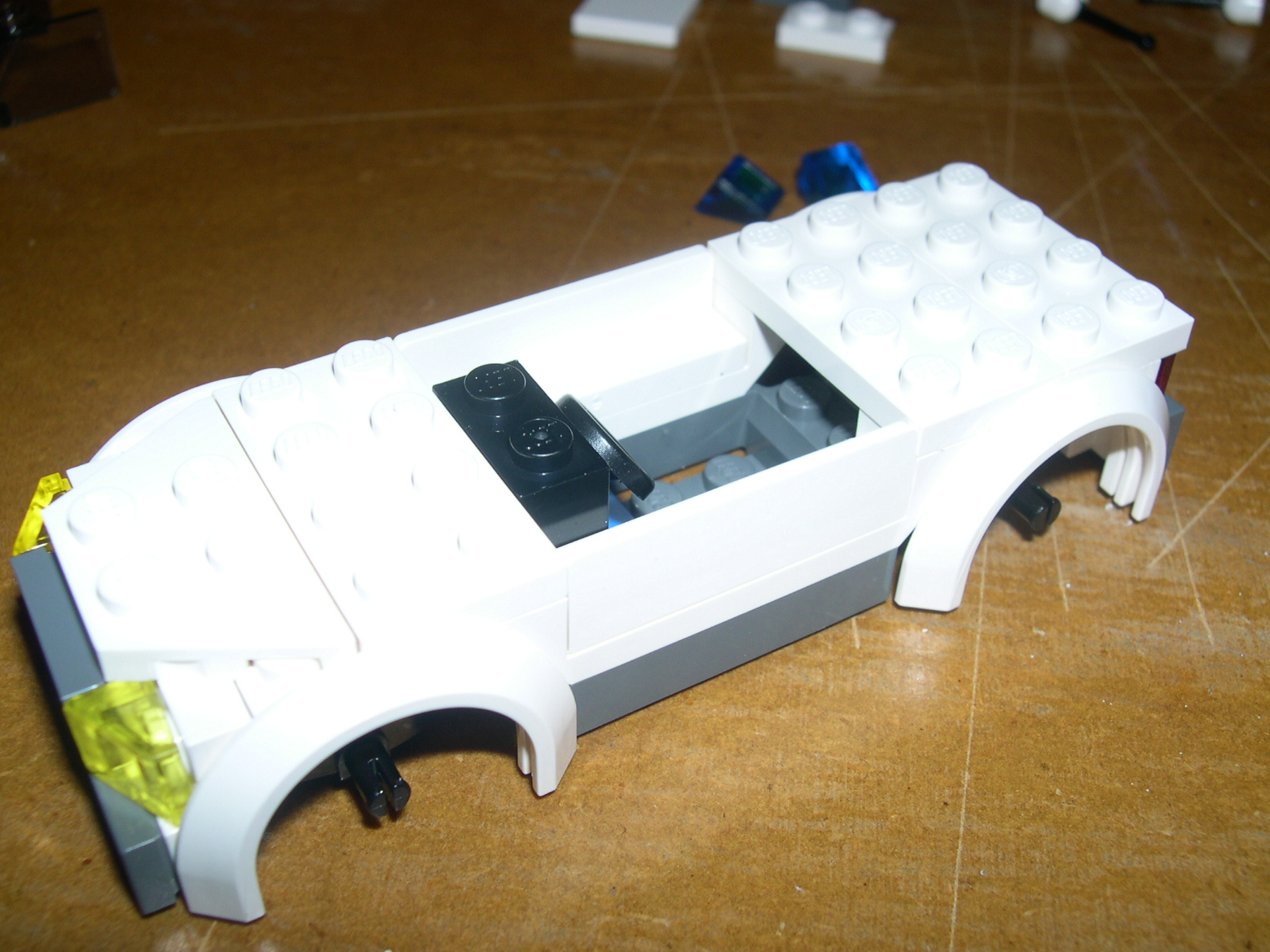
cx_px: 626
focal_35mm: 39
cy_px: 475
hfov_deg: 47.9
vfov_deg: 36.8
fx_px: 1431
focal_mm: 8
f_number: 7.6
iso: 100
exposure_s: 1/60
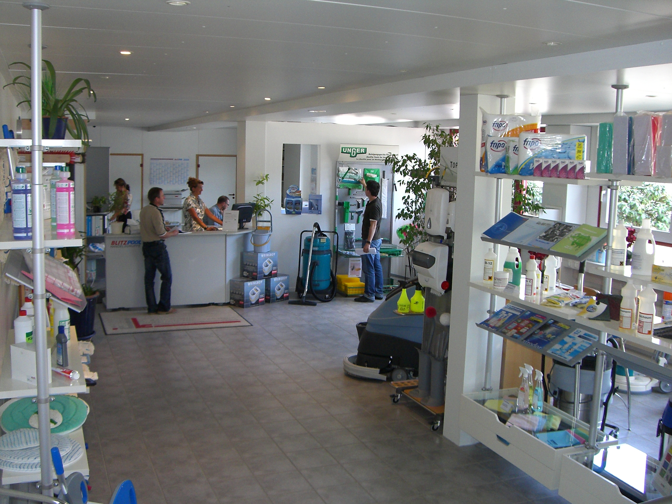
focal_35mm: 38
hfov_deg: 49.0
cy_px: 252
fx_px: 738
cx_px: 336
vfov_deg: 37.7
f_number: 2.7
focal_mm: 6.2
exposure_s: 1/60
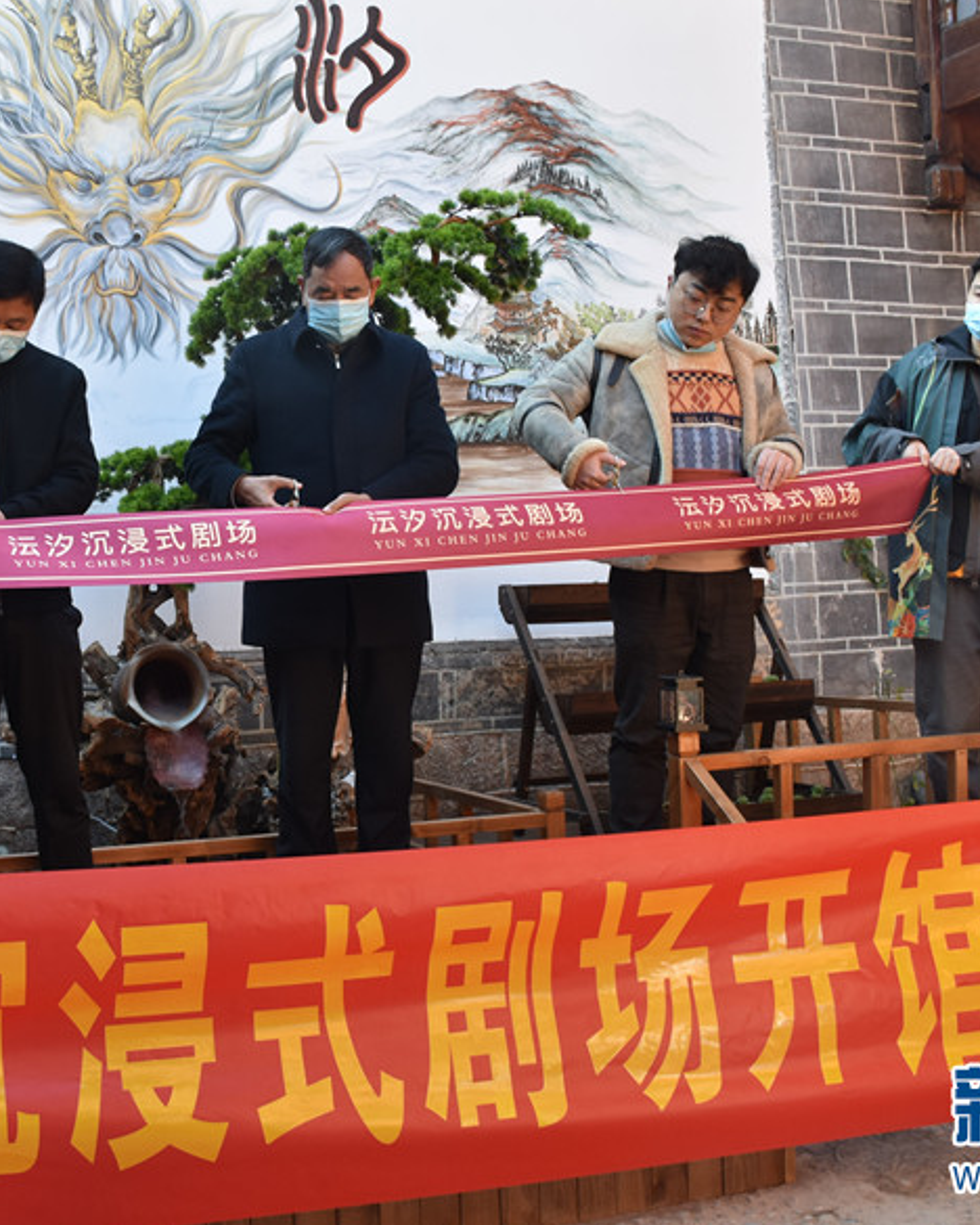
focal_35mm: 39
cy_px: 611
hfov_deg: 37.7
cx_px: 314
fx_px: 1414
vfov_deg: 46.8
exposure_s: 1/125
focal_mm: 18
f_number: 5.6
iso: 400
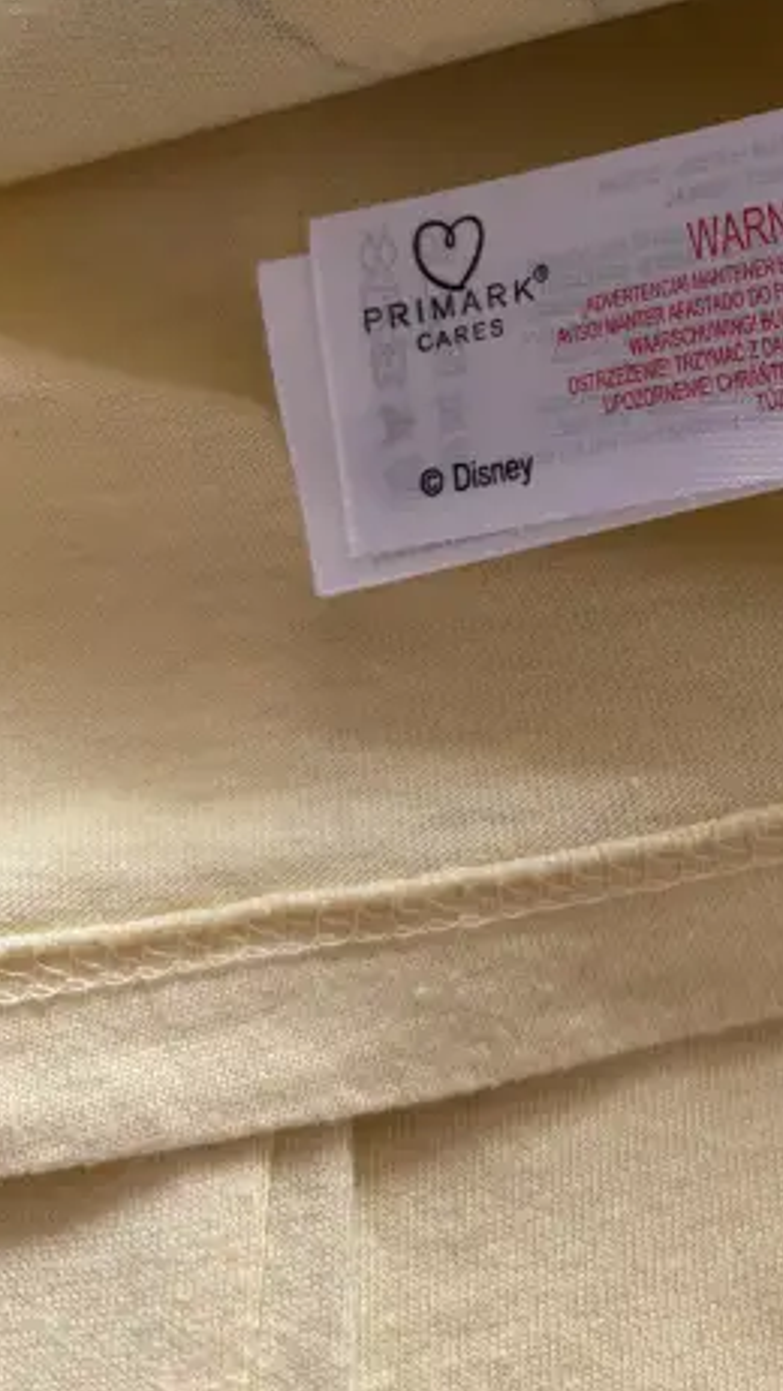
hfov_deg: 25.0
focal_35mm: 46
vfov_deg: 43.2
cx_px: 748
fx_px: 1697
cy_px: 352
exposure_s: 1/117
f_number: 1.6
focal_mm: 5.96
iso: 125
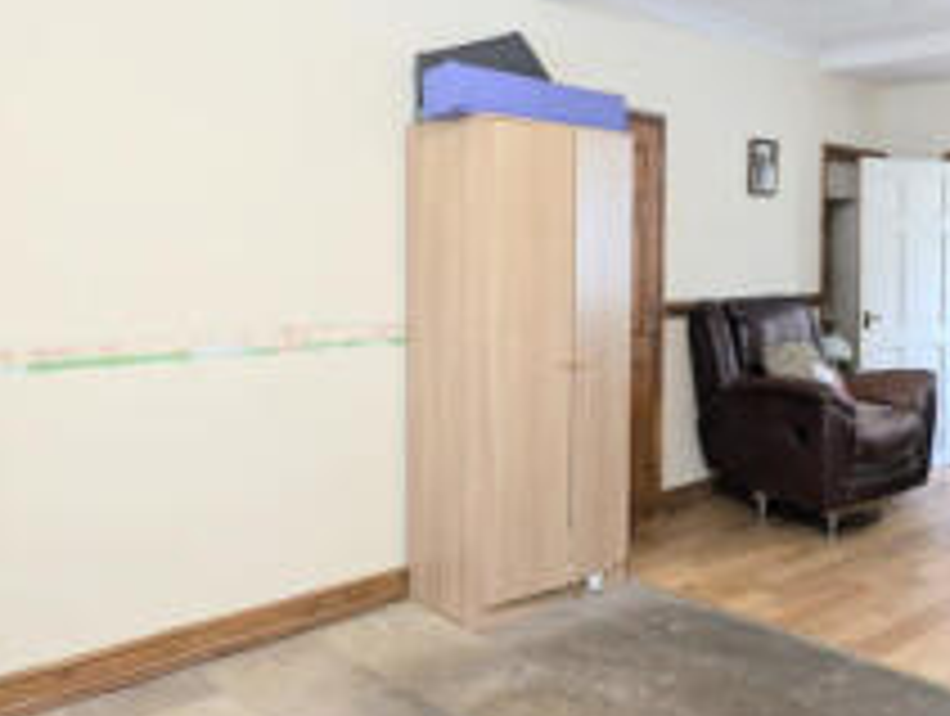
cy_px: 322
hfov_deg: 54.8
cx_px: 576
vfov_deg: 43.0
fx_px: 907
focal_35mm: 33
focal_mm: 2.23
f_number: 1.95
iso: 77
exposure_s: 1/29.2
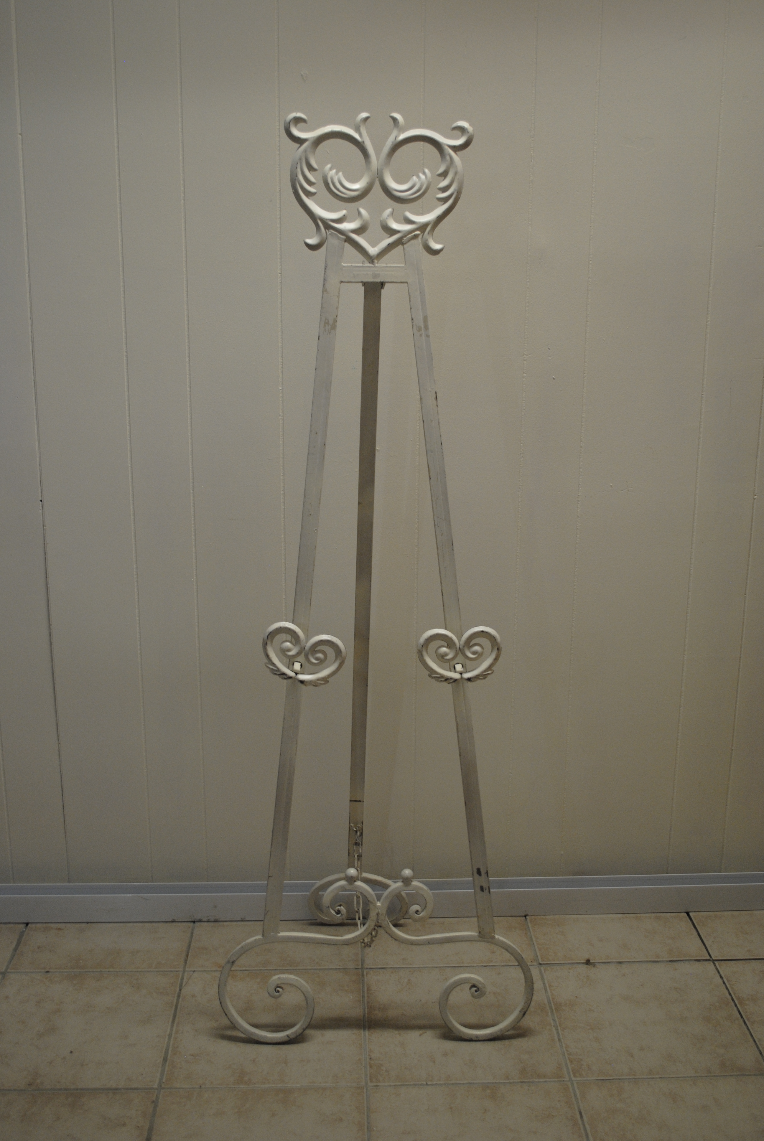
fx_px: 1143
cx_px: 382
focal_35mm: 36
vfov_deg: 53.1
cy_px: 570
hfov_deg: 37.0
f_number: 4
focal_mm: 24
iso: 400
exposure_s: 1/40
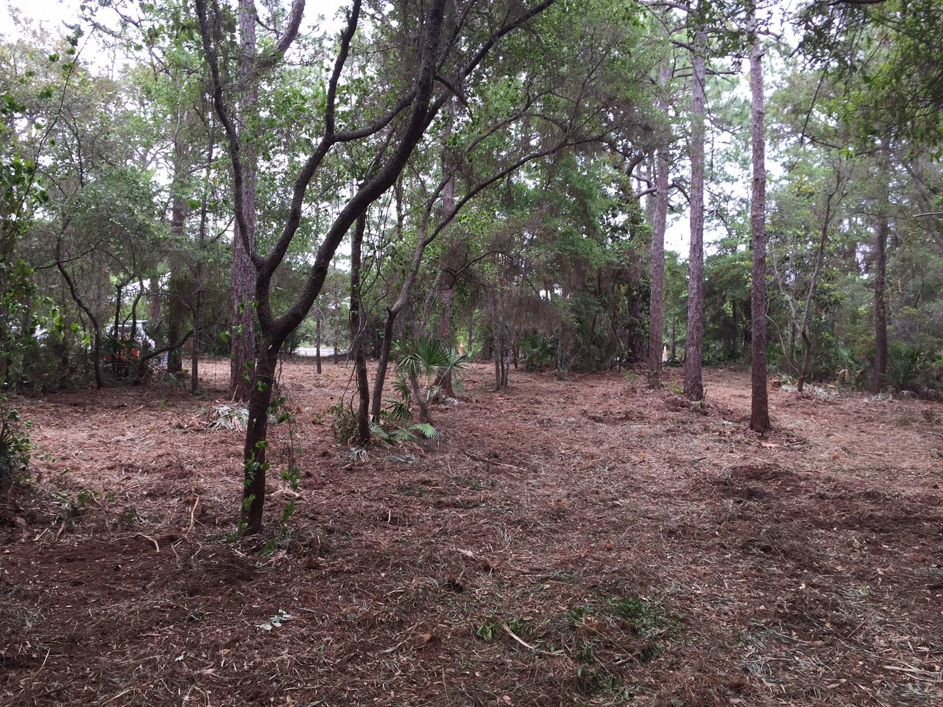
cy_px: 354
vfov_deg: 48.2
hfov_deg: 61.7
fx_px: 790
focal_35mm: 29
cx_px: 472
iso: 32
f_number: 2.2
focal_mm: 4.15
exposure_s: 1/120
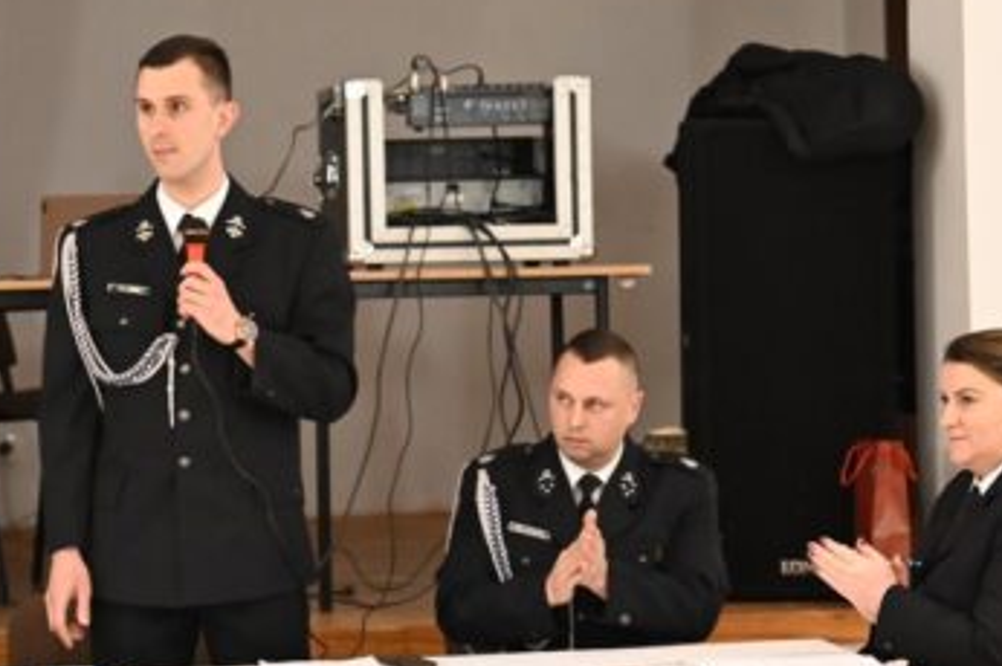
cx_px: 220
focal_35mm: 158
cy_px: 353
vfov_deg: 8.7
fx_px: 4393
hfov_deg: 13.0
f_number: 2.8
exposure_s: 1/125
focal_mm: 61
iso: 3200
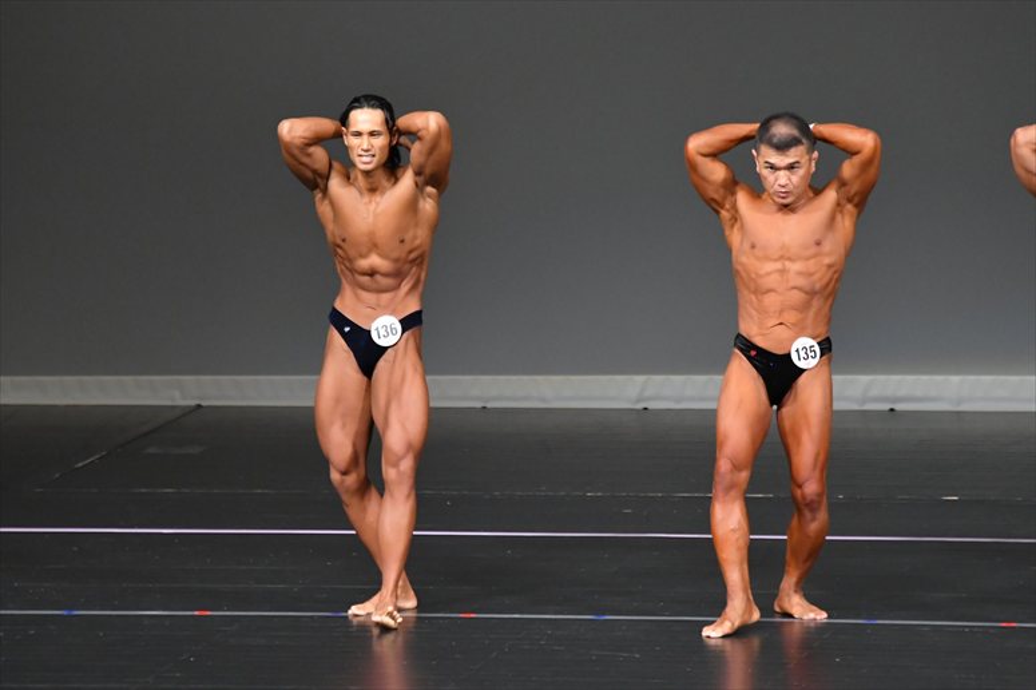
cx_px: 518
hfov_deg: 6.5
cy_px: 345
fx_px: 9061
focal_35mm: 315
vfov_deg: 4.4
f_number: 5.6
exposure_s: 1/400
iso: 5000
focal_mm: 210
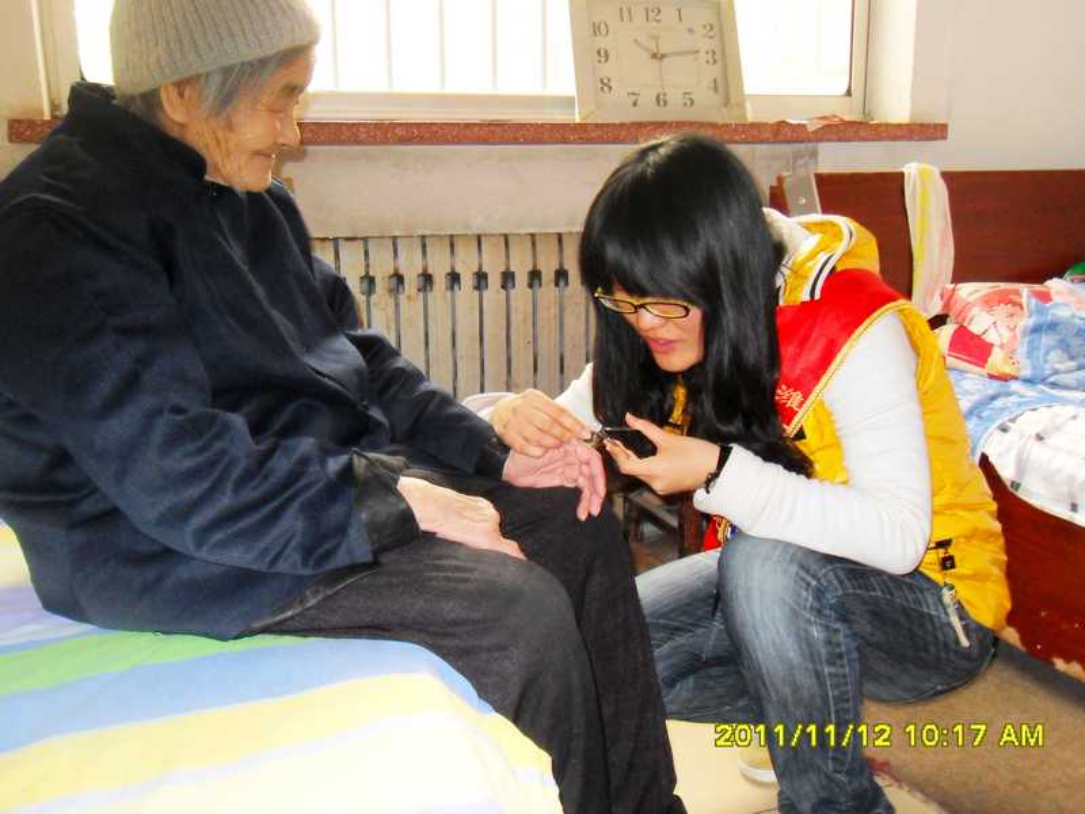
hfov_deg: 52.6
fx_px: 1097
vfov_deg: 40.7
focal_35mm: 35
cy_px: 407
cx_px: 542
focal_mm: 6.3
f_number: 3.5
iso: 400
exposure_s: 1/45
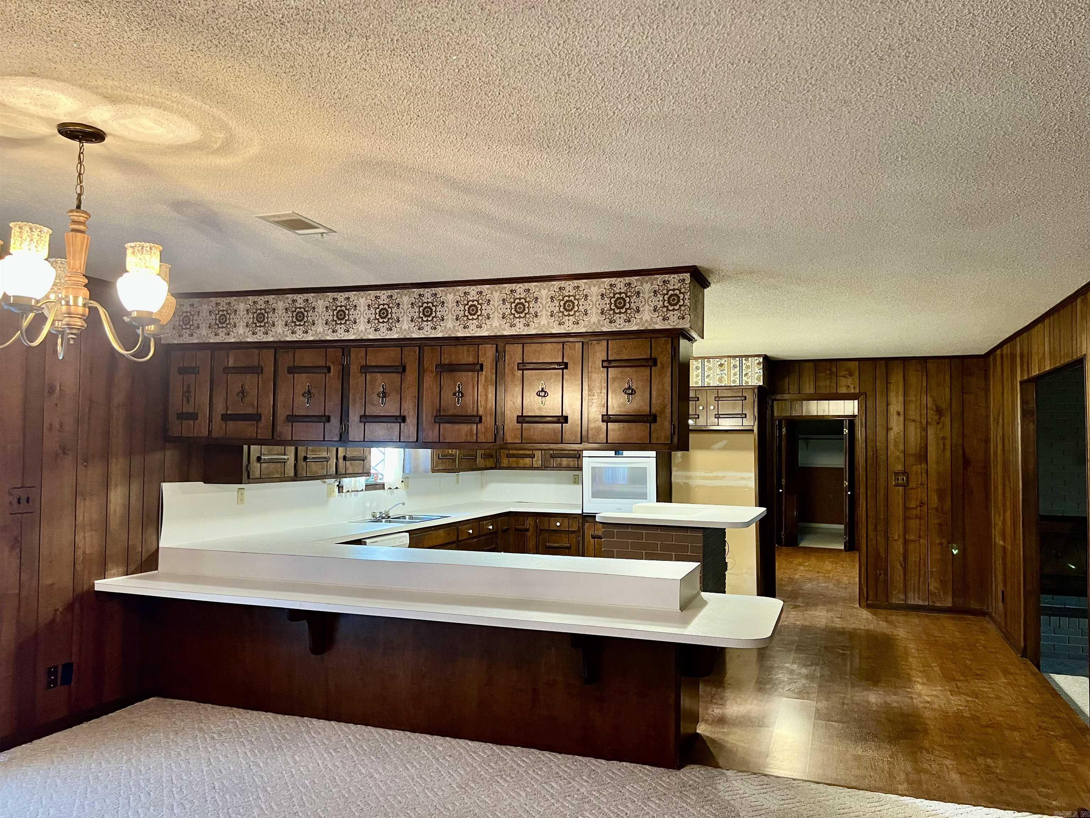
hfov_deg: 67.3
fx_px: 819
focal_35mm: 26
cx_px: 545
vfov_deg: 53.1
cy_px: 409
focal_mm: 5.7
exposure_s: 1/60
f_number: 1.5
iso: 320
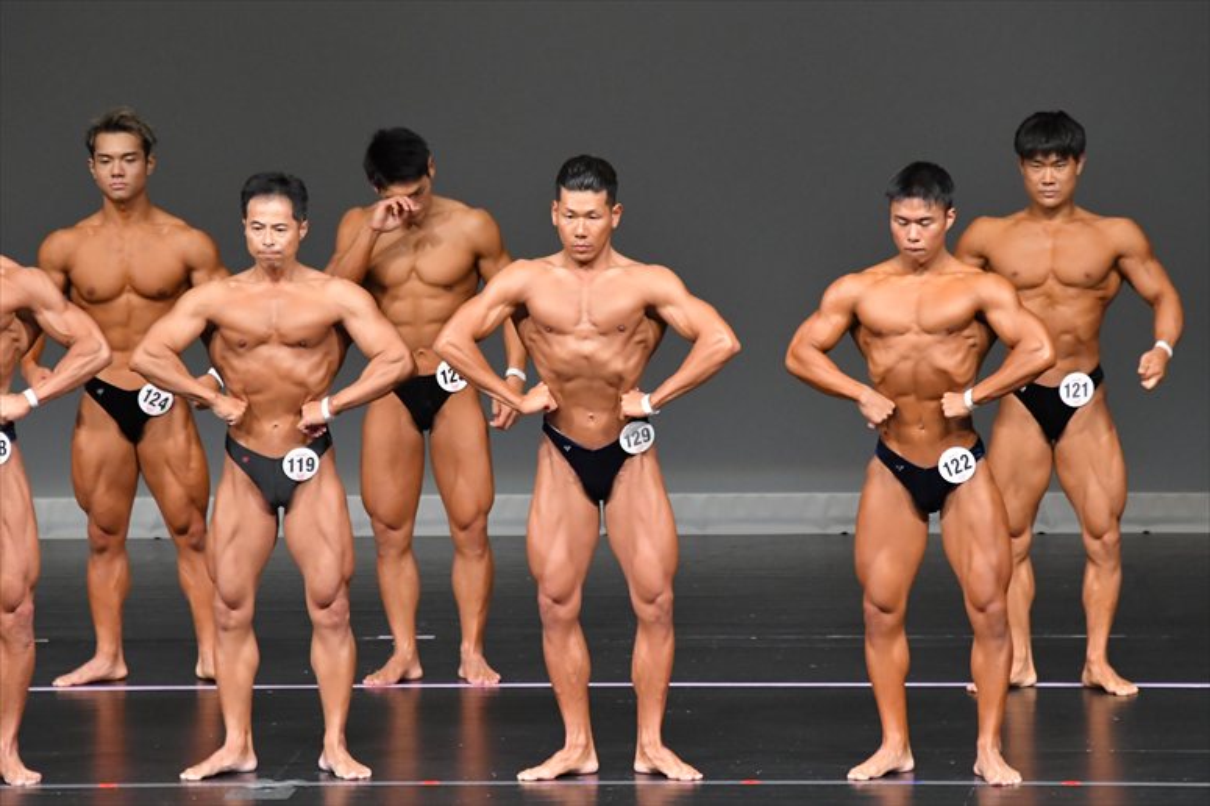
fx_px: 10582
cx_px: 605
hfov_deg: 6.5
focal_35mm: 315
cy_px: 403
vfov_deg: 4.4
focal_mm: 210
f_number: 5.6
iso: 5000
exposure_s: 1/400
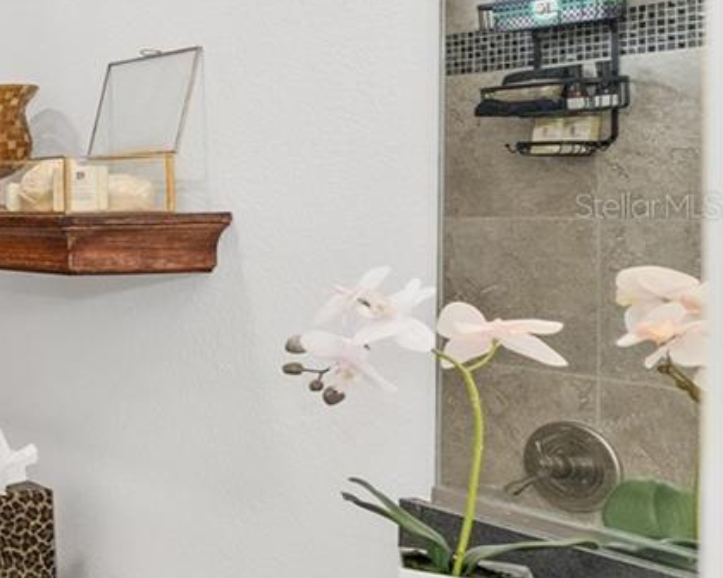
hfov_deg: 20.7
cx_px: -649
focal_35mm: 53
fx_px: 1131
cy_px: 205
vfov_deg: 28.5
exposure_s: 1/15
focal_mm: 14.8
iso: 320
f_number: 8
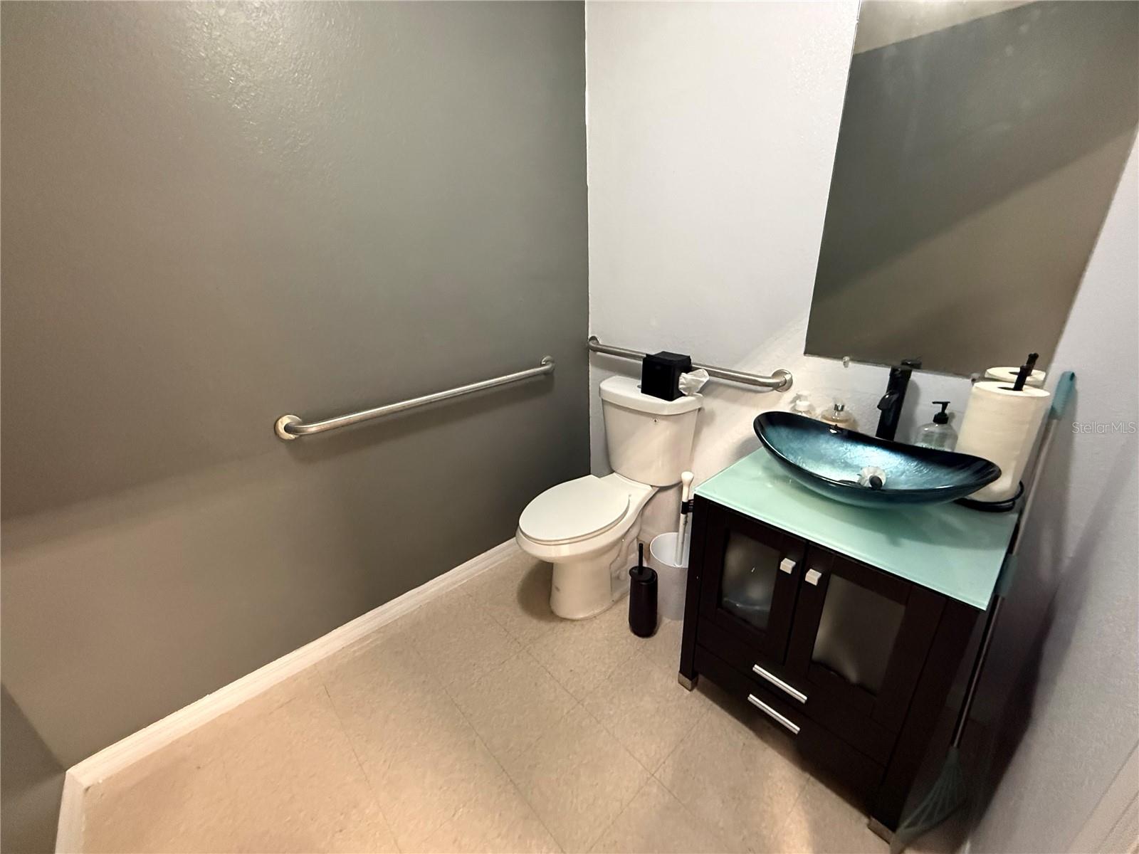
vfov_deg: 85.7
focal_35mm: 14
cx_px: 570
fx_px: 461
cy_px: 427
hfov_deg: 102.1
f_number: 2.2
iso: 800
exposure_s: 1/60
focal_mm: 2.22
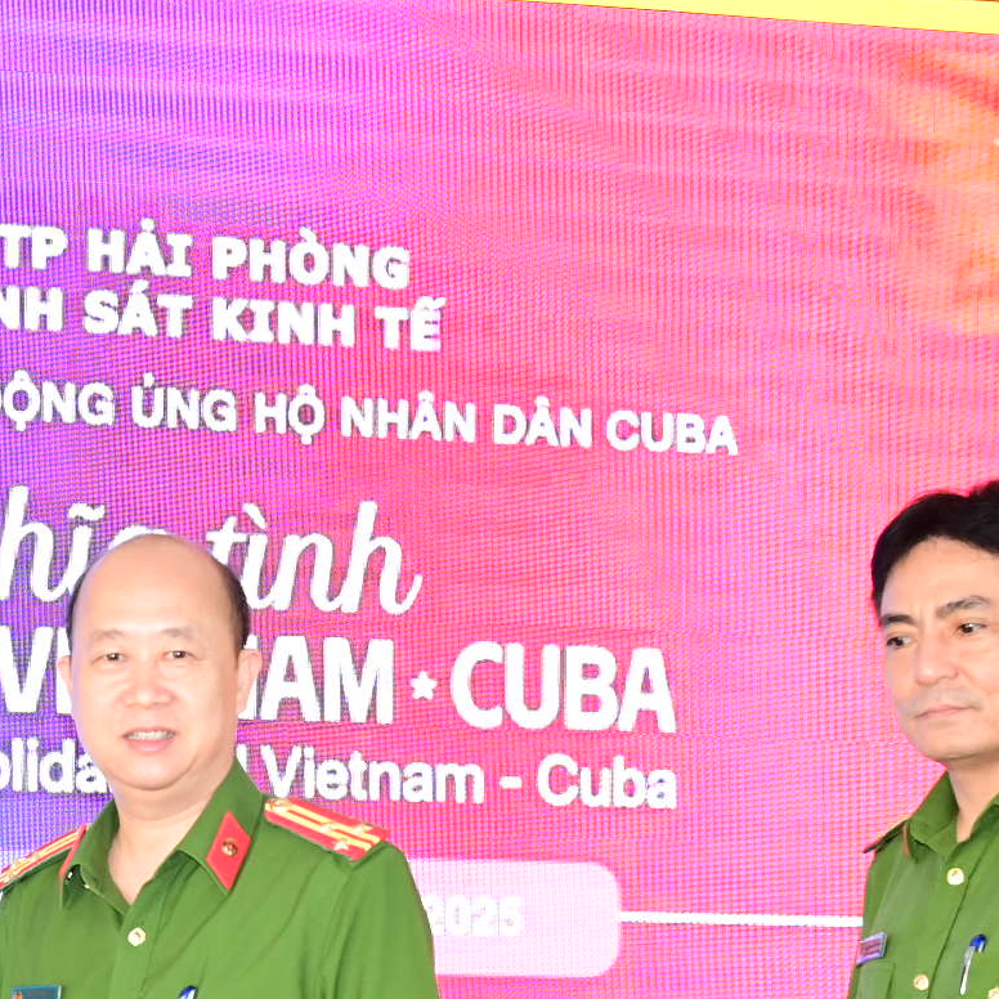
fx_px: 3134
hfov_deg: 17.7
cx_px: 42
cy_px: 946
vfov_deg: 17.8
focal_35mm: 96
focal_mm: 29
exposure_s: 1/125
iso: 1000
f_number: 4
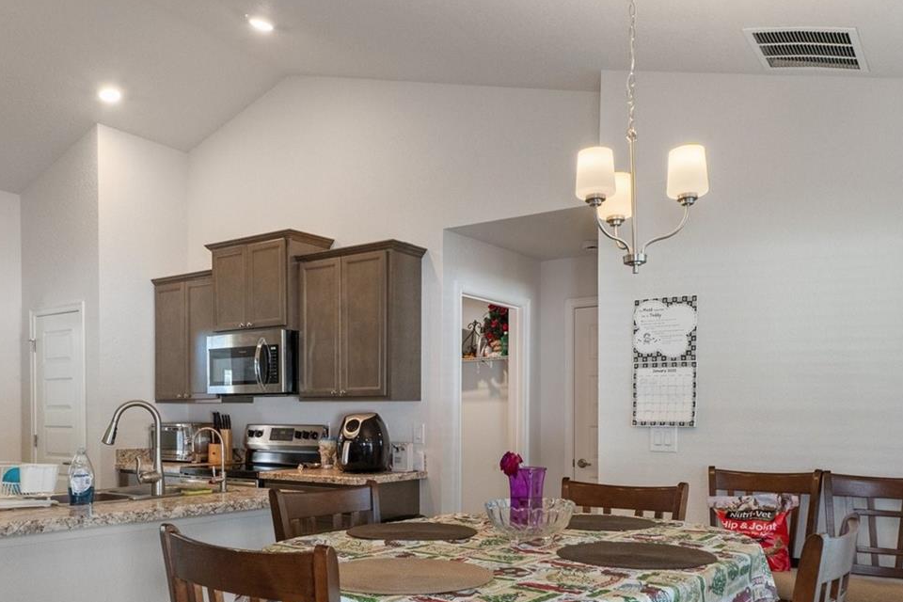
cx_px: 413
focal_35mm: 30
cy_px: 448
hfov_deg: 61.8
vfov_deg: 42.3
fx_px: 752
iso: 1000
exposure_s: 1/20
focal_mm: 12
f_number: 8
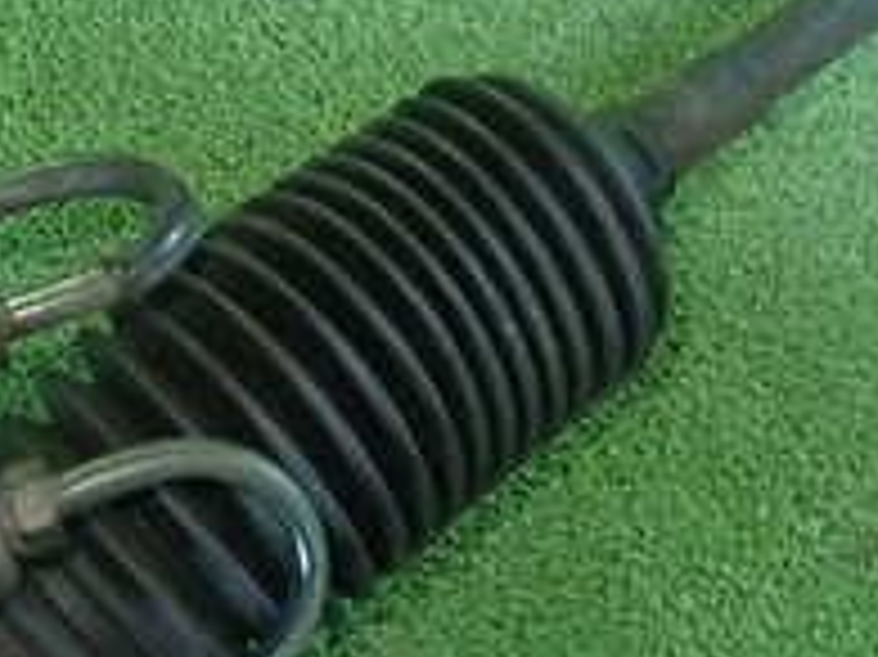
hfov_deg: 25.4
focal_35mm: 77
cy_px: 171
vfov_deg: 19.0
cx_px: 441
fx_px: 1952
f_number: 2
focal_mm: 4.5
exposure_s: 1/30
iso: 400
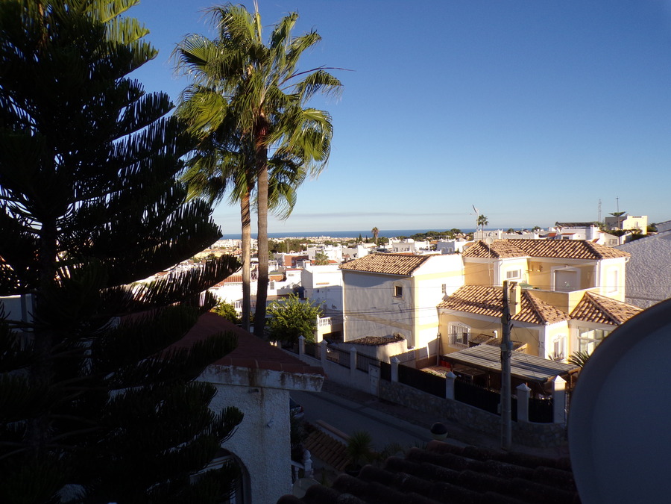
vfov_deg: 56.8
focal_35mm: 24
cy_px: 252
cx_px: 336
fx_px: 465
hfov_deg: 71.6
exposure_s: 1/340
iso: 80
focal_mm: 4.3
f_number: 5.8
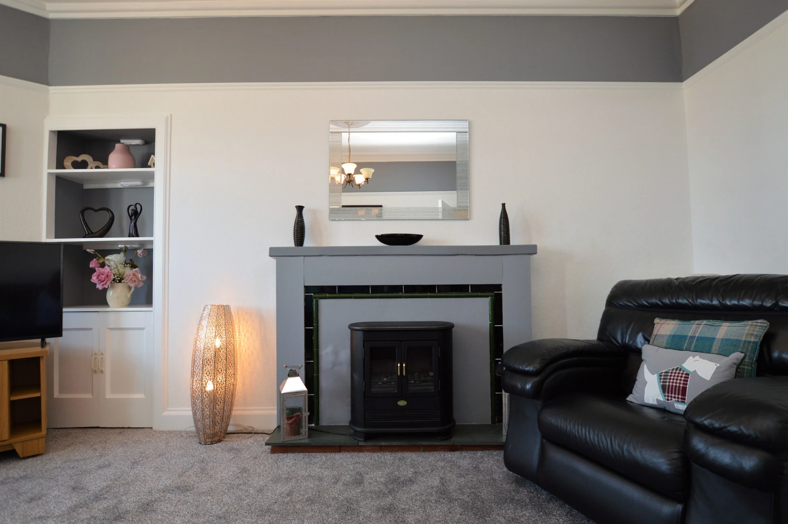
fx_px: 377
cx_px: 394
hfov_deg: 92.5
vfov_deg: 69.5
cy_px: 262
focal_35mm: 17
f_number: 4.5
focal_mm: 11.5
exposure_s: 1/80
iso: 400
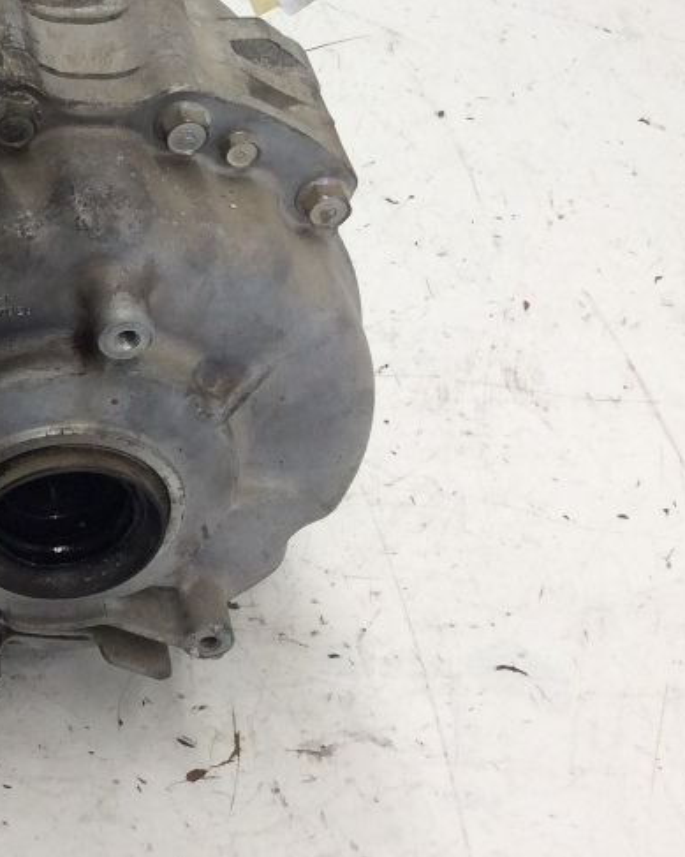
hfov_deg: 17.0
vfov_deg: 22.9
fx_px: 2080
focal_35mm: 82
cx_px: -320
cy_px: 164
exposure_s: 1/60
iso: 40
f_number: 2.4
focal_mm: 3.3
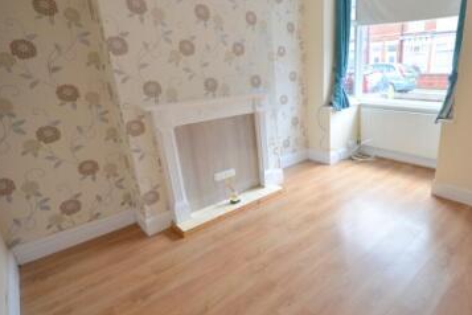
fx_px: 262
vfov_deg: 61.8
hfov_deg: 81.7
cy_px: 145
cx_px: 307
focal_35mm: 20
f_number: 5.6
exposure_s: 1/125
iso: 400
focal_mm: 10
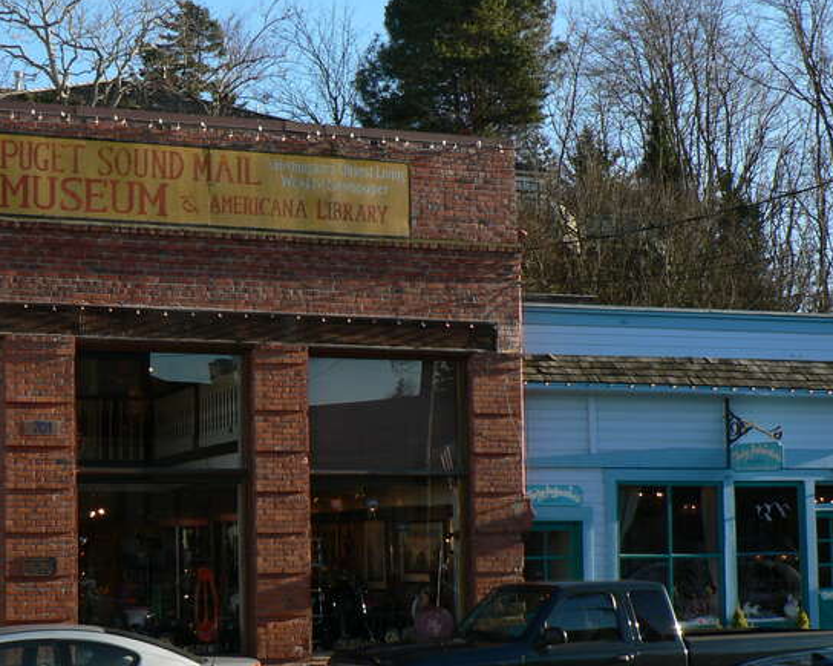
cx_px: 257
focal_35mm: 66
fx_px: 1627
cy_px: 416
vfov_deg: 23.1
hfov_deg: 28.5
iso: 80
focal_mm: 7.7
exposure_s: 1/500
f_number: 2.8
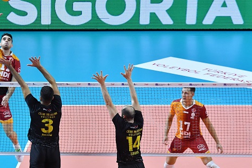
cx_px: 95
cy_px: 82
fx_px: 2001
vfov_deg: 4.8
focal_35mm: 286
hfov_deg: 7.2
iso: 2500
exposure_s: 1/800
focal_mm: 150
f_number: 4
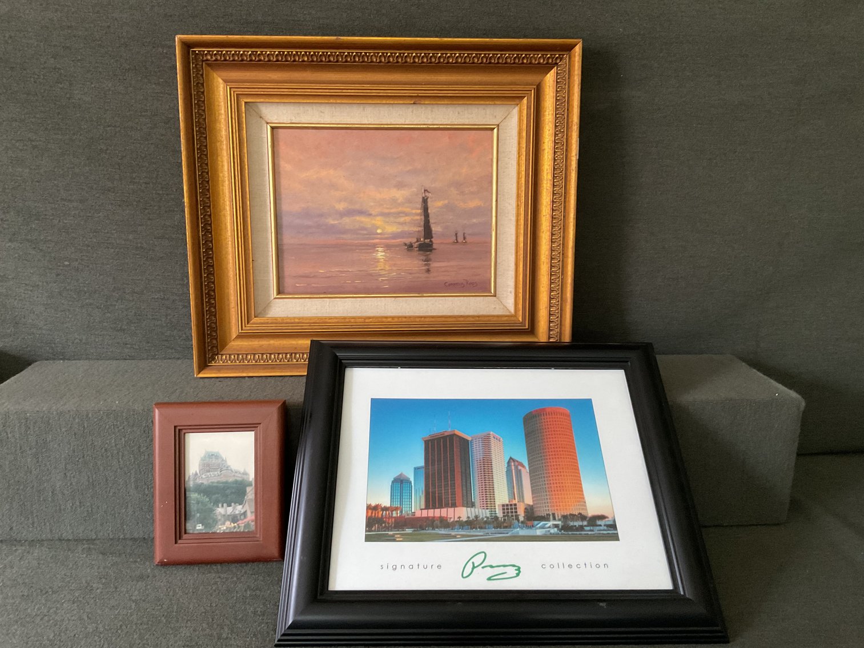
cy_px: 324
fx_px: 724
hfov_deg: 61.7
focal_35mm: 29
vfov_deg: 48.2
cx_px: 432
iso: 320
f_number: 1.8
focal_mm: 3
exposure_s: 1/40
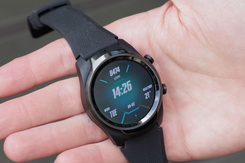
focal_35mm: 81
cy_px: 84
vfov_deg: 16.9
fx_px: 551
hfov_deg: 25.0
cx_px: 104
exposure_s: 1/160
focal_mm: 70
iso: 320
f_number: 5.6
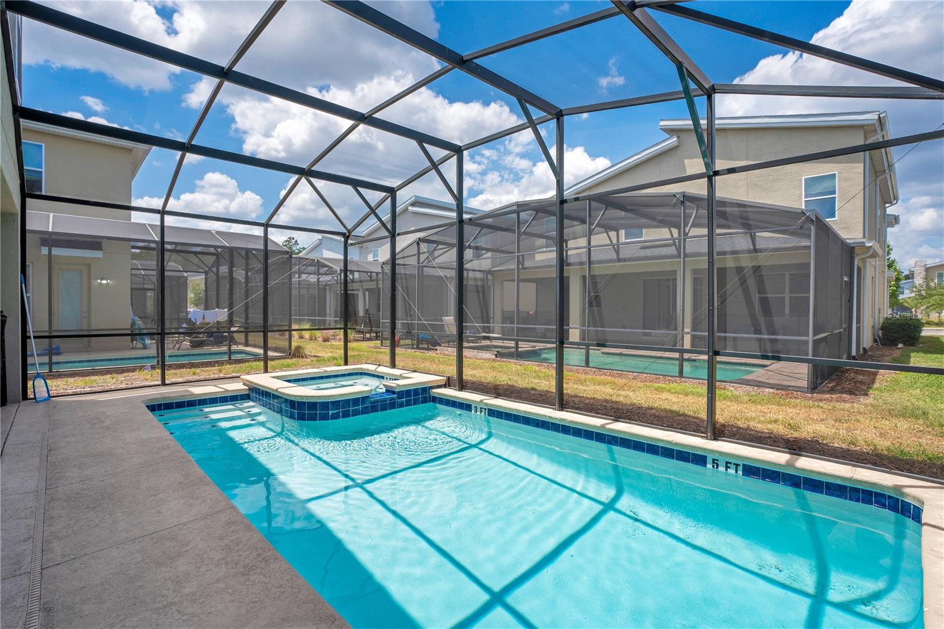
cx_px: 472
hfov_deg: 96.7
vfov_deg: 73.7
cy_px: 314
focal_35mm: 16
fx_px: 419
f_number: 8
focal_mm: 16
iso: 100
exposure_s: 1/250
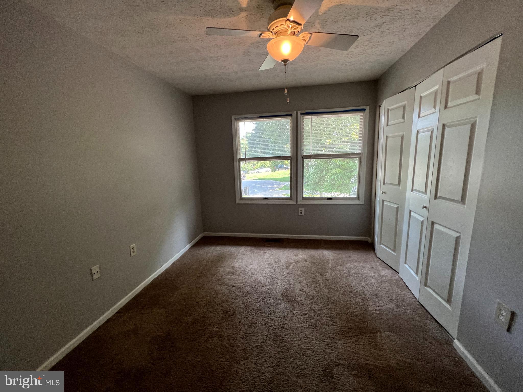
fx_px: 196
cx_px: 262
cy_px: 196
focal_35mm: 13
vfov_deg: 89.9
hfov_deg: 106.2
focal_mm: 1.57
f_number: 1.8
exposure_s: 1/120
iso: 200
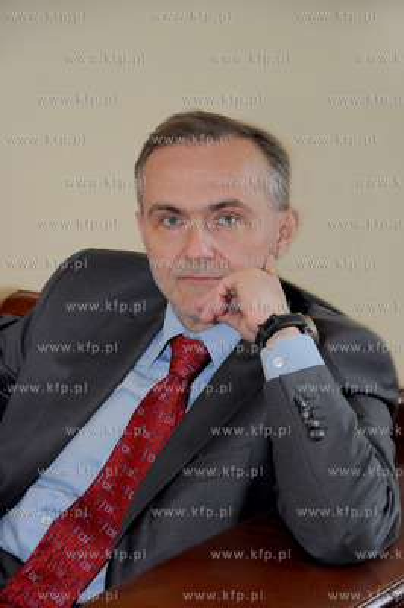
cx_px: 202
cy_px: 304
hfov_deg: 12.7
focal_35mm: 108
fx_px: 1821
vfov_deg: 18.9
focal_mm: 72
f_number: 5.6
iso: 400
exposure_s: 1/60
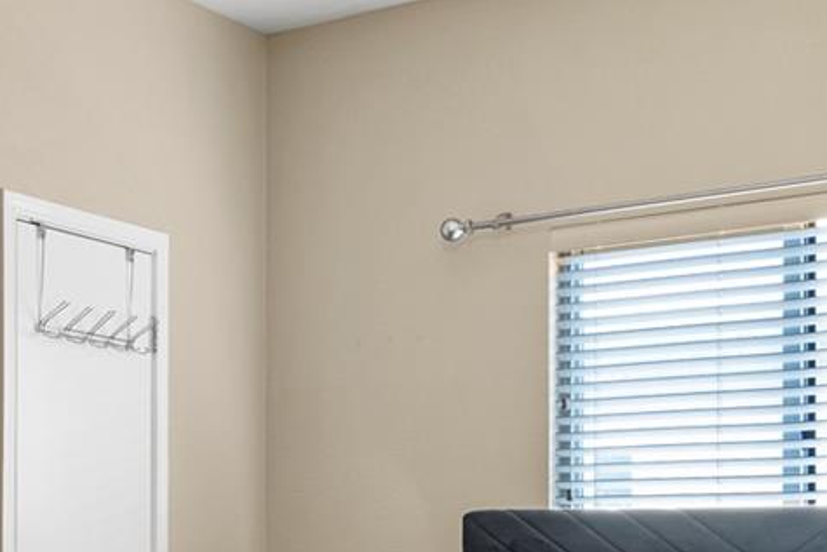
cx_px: -30
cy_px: 546
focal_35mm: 69
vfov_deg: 19.2
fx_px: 1585
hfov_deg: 27.3
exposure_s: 1
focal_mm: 16
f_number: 8
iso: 200
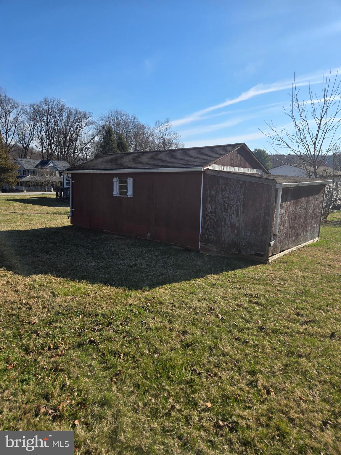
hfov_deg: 58.9
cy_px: 228
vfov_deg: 73.9
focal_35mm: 23
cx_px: 170
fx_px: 302
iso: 25
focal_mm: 5.4
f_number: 1.8
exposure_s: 1/1704
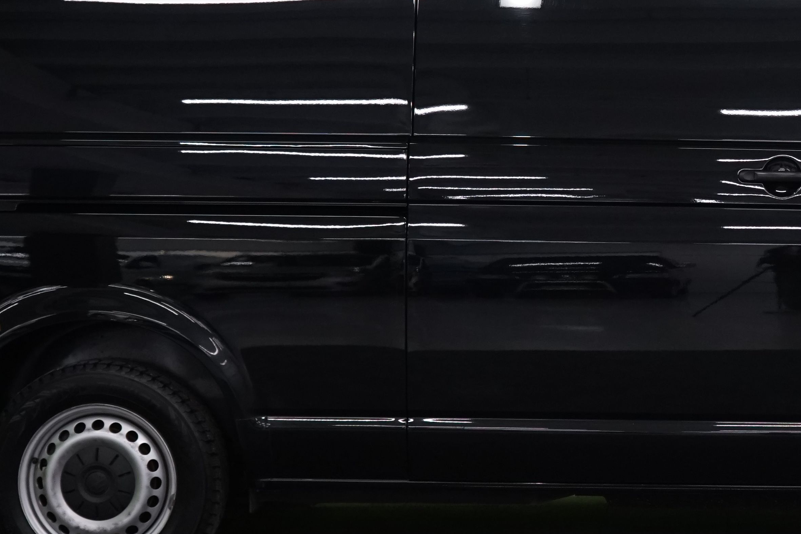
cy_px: 173
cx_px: 687
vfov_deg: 12.2
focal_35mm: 112
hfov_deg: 18.0
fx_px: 2492
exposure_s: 1/160
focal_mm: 44
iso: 1250
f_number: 4.5
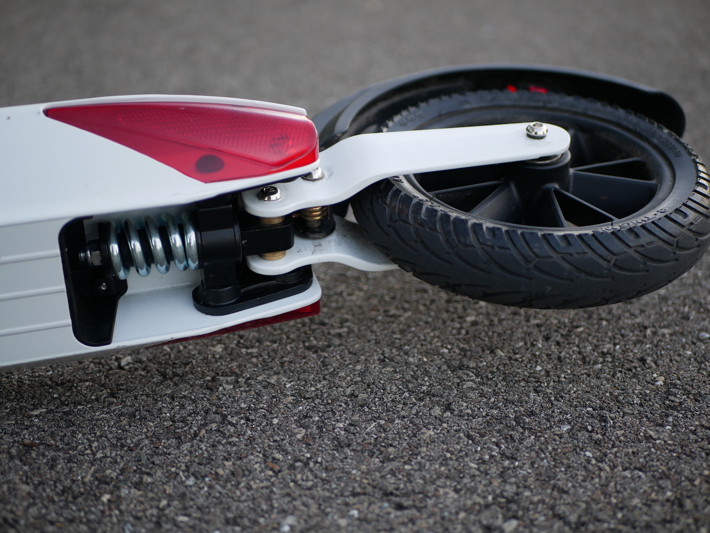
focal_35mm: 50
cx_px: 355
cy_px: 266
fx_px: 1026
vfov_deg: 29.1
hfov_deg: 38.2
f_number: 1.7
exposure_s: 1/125
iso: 200
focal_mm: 25
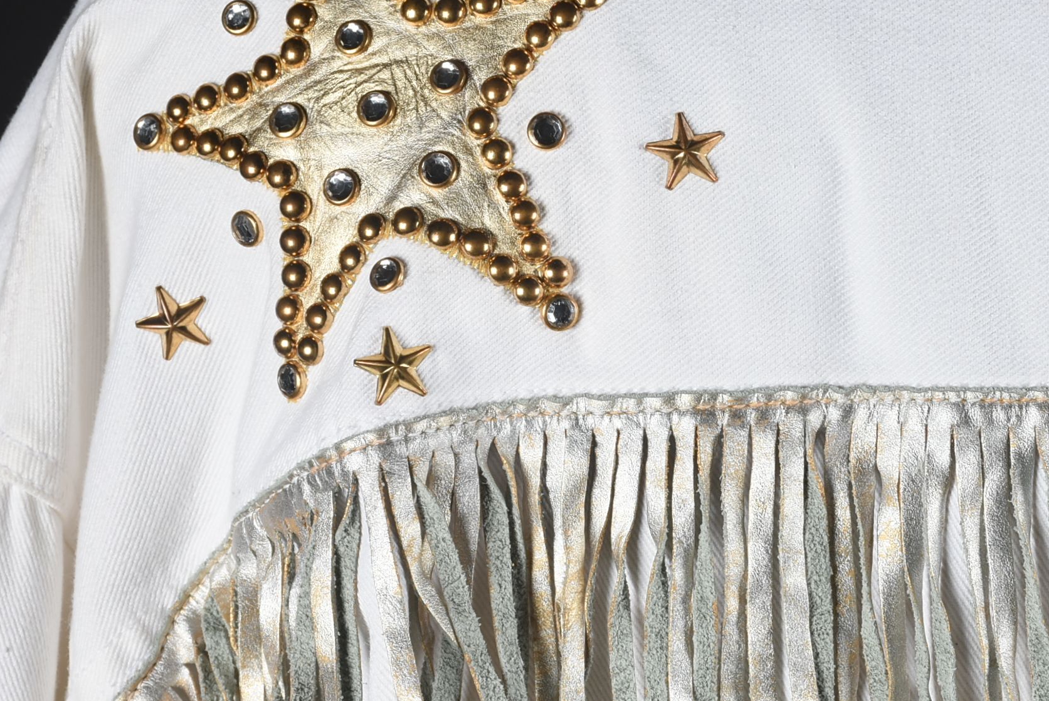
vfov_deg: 8.5
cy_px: 391
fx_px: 4694
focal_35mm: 161
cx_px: 934
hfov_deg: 12.7
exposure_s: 1/125
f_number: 14
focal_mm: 60
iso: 200
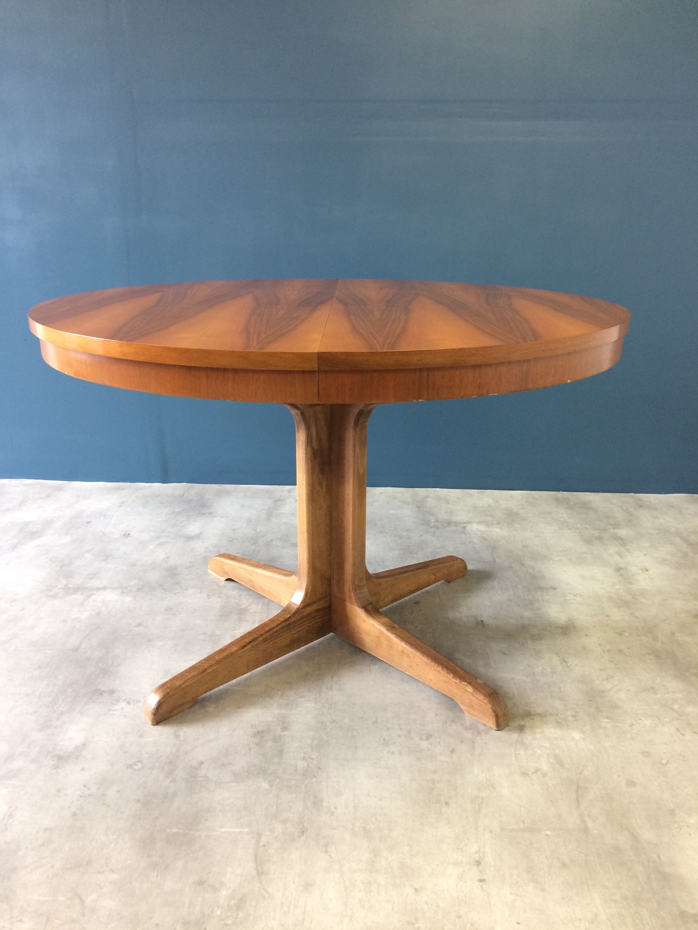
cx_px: 349
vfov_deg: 61.7
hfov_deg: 48.2
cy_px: 465
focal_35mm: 29
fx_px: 780
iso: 125
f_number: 2.2
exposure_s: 1/33
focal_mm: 4.15
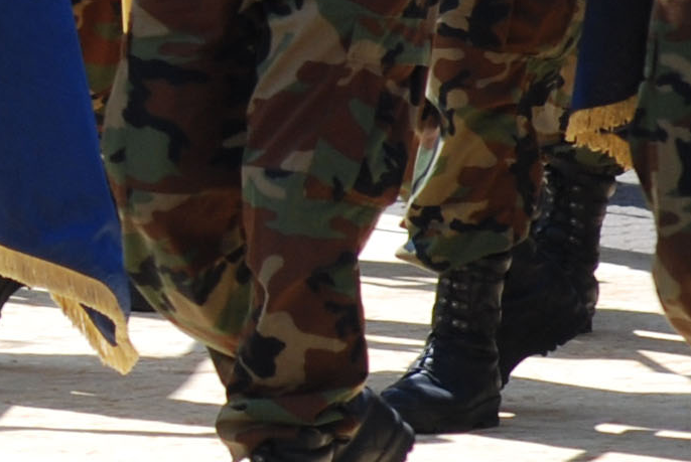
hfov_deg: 1.9
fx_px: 20325
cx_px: -1171
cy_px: -569
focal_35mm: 1058
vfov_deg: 1.3
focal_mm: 125
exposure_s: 1/500
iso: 180
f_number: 5.6
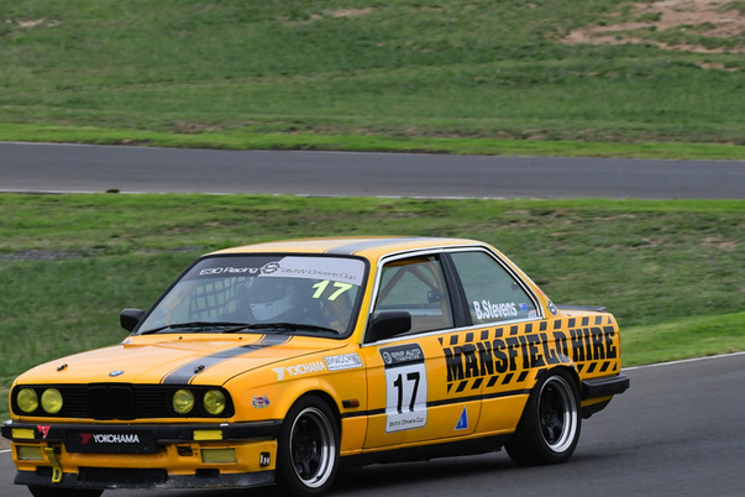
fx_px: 9063
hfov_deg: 4.7
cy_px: 251
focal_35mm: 438
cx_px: 314
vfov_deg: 3.1
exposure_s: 1/640
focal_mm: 220
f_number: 10
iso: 2000
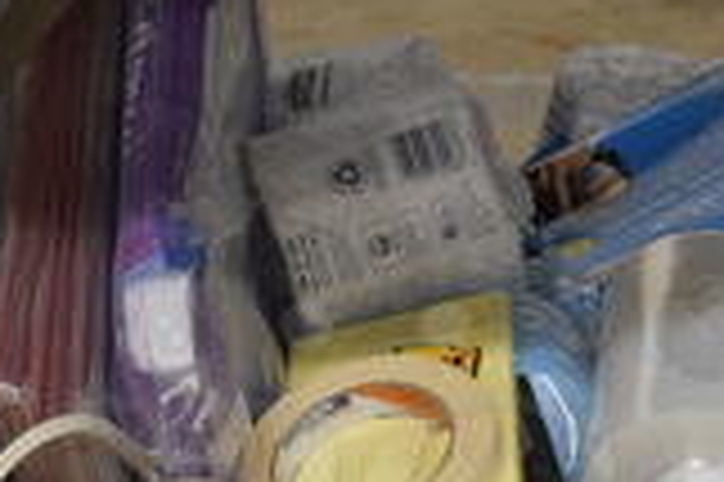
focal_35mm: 114
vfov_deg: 11.8
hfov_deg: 17.9
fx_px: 2290
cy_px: 509
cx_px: 445
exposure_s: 1/125
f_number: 3.5
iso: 1600
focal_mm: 20
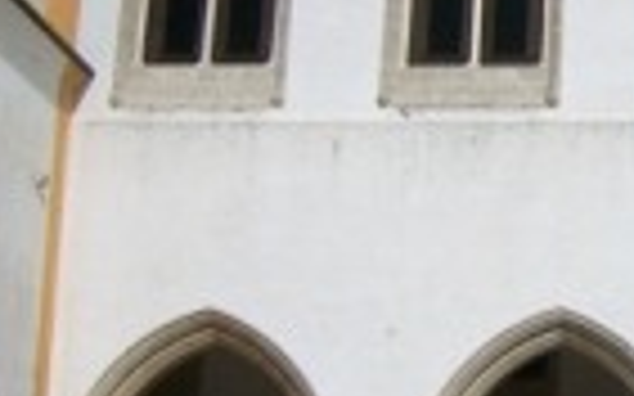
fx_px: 2038
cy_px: 104
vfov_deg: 11.1
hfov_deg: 16.9
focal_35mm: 118
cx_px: 764
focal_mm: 5.95
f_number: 5.8
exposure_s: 1/1413
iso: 50
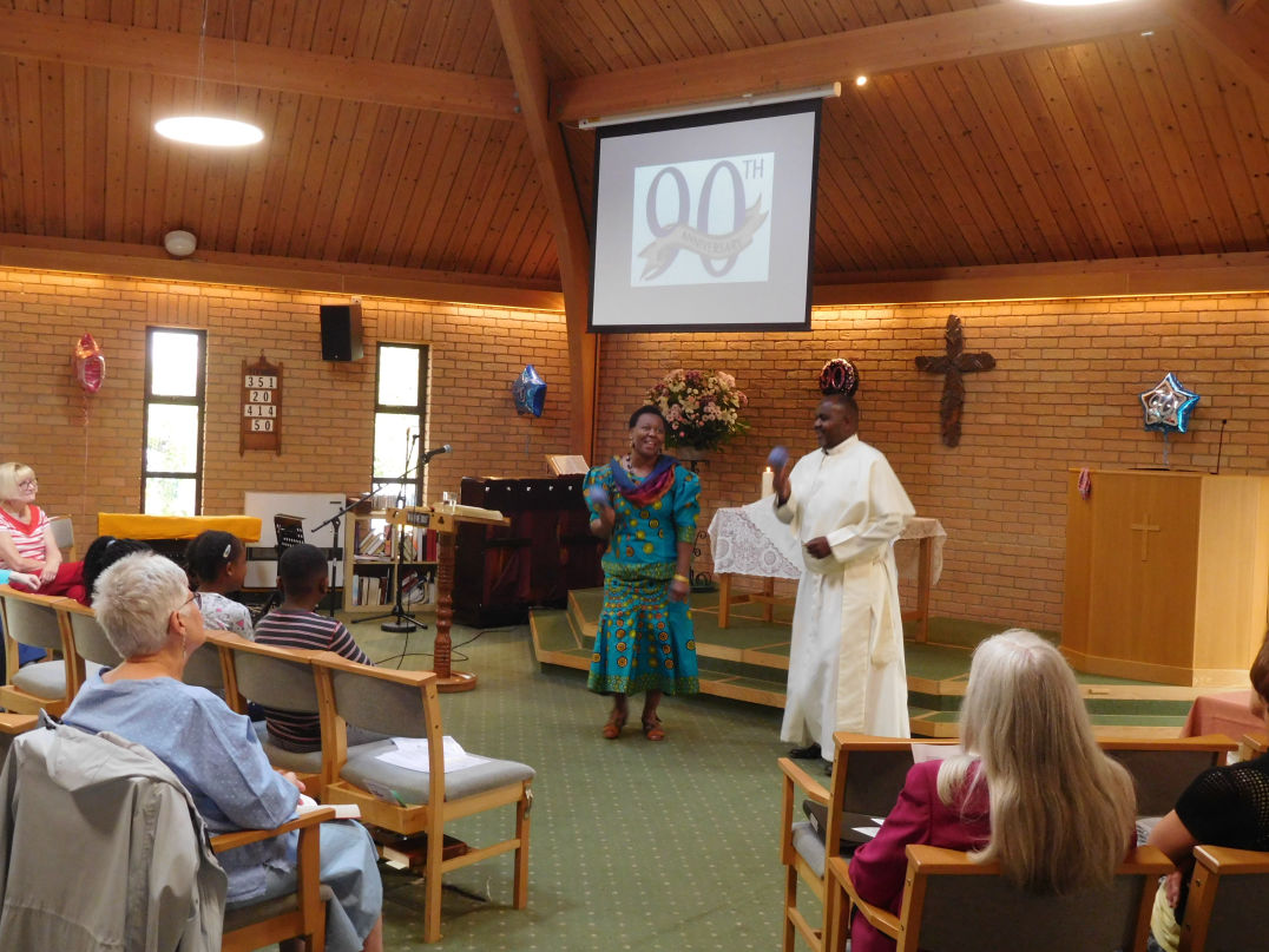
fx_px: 1283
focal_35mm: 35
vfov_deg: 40.7
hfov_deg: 52.6
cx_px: 634
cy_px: 476
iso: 400
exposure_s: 1/25
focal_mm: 6.2
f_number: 3.8
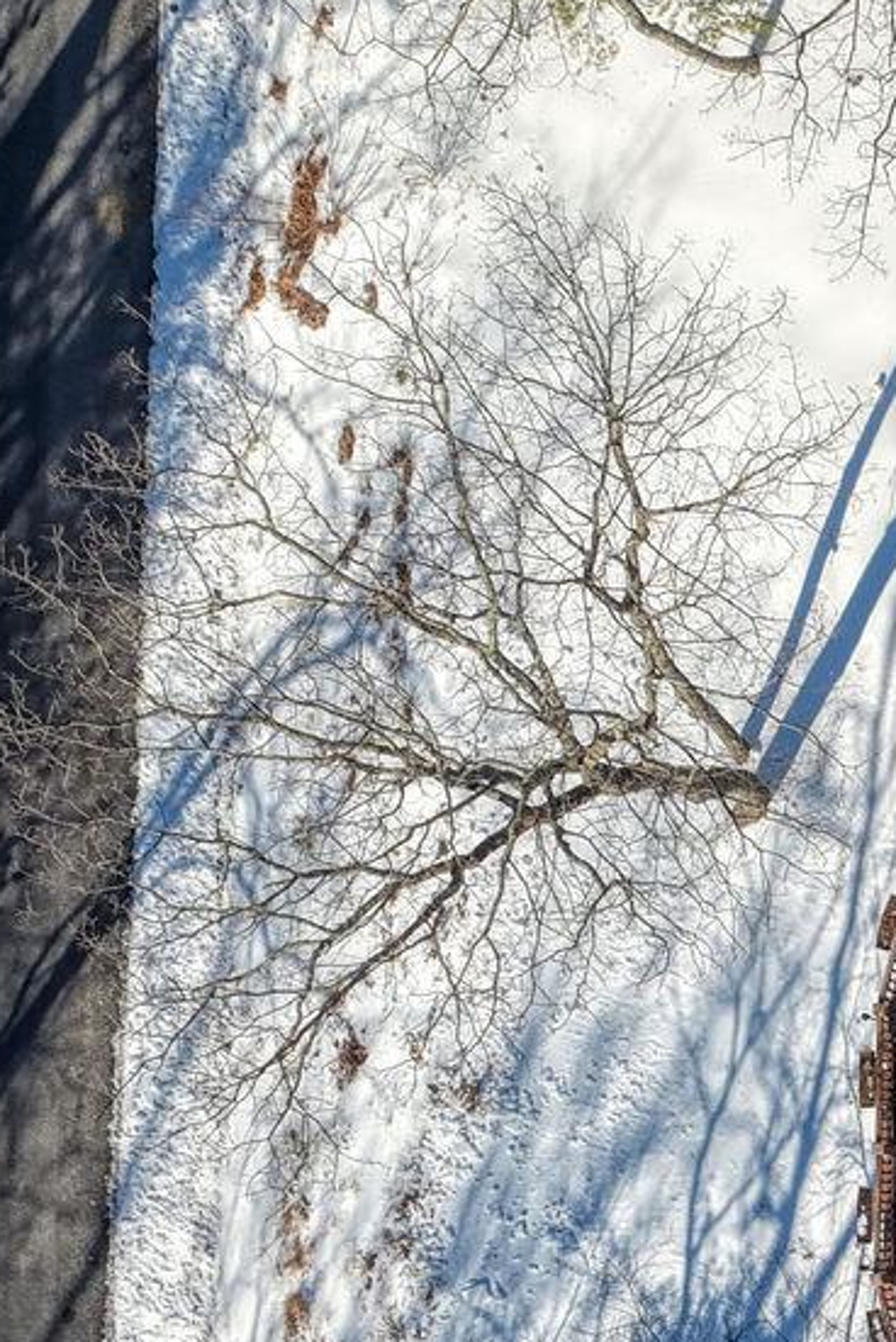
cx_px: 1568
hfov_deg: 12.2
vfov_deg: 19.3
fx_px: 3877
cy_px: 1228
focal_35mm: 104
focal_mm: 14.4
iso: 250
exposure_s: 1/1000
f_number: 2.8
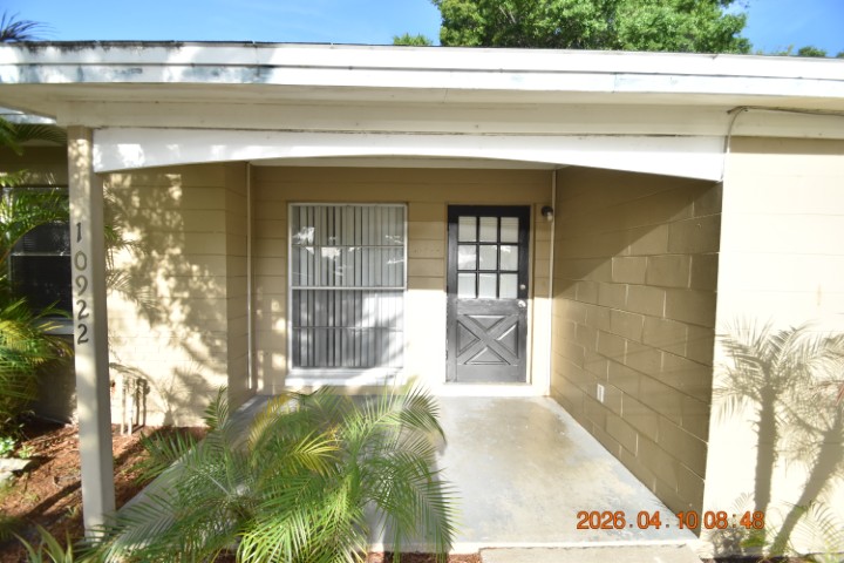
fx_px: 352
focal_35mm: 15
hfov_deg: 100.4
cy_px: 282
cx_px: 422
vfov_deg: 77.3
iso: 800
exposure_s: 1/3000
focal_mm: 10
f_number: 3.5
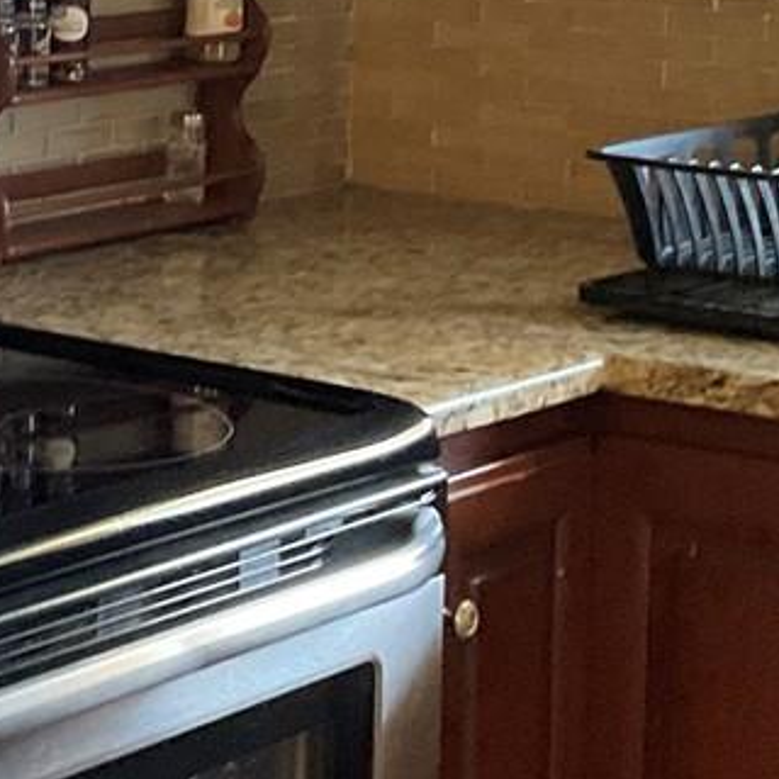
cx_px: -212
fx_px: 3259
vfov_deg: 13.6
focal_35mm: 128
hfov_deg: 13.2
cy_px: 178
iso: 200
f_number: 1.8
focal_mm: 3
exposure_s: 1/60
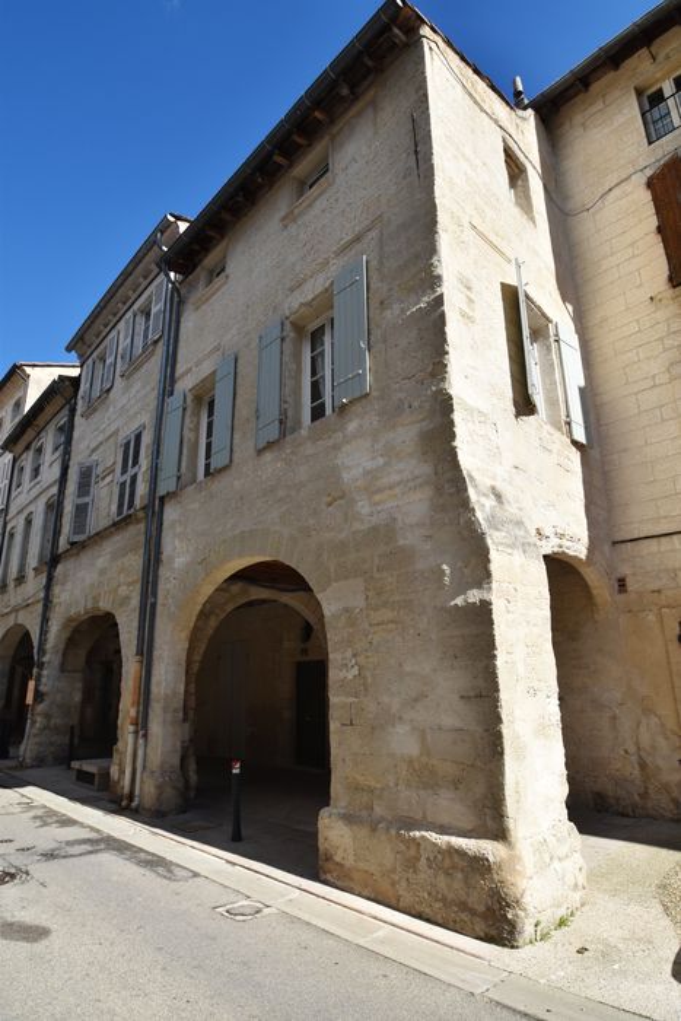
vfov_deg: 85.4
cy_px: 510
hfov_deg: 63.2
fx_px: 553
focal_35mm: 20
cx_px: 340
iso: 200
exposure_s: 1/400
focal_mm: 13
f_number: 10
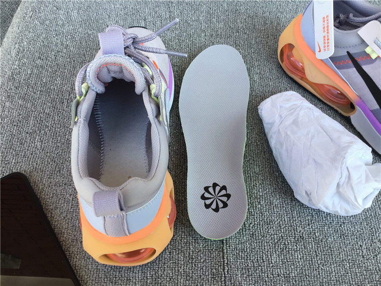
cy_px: 143
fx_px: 341
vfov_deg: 45.4
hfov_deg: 58.4
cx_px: 190
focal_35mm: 31
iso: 25
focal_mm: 3.3
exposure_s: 1/142
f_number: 2.4
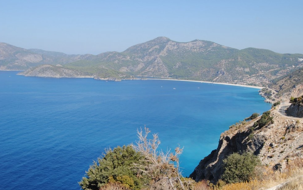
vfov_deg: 29.8
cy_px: 115
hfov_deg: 46.2
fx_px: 355
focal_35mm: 43
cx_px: 165
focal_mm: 24
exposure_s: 1/200
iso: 100
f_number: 7.1
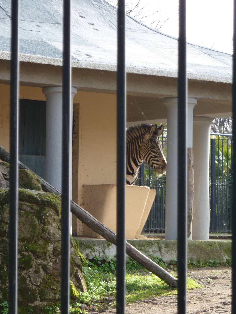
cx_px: 107
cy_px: 169
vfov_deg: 9.3
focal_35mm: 212
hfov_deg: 7.0
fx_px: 1928
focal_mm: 29.9
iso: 80
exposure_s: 1/80
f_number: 4.5
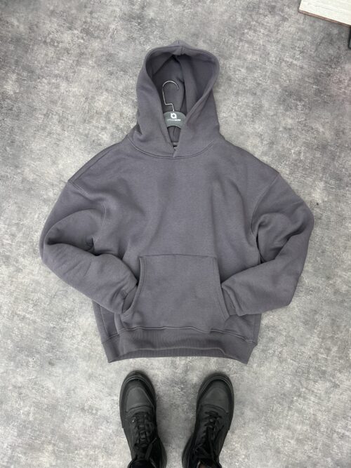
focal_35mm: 26
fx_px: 352
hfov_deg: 53.0
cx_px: 176
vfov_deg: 67.3
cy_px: 234
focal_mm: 5.7
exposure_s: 1/50
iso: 100
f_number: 1.5
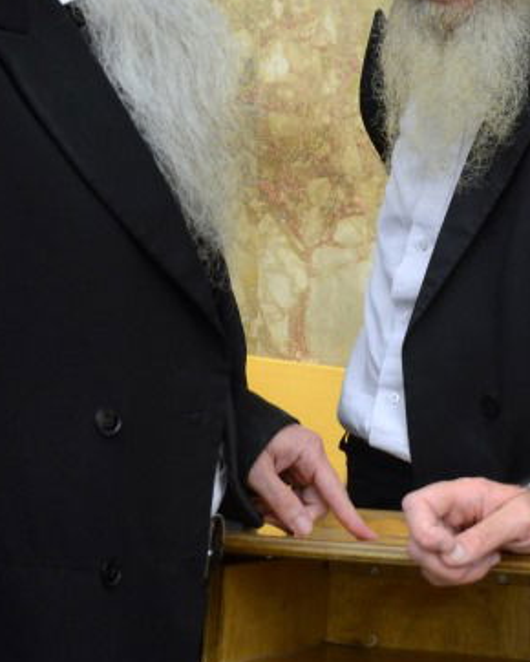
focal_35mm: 99
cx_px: 503
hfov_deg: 15.3
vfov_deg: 19.0
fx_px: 1946
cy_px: 93
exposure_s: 1/125
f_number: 5
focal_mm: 25
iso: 1000
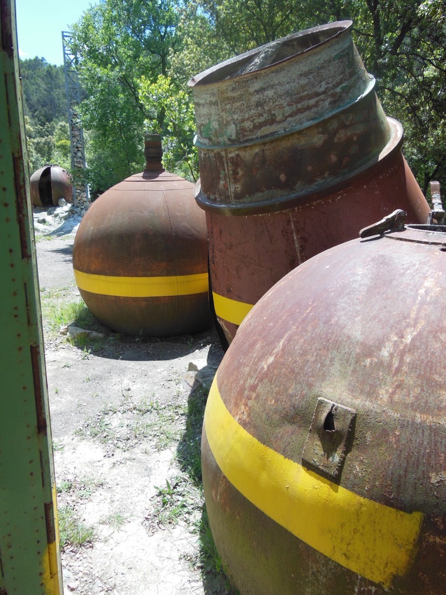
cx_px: 223
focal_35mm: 25
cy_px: 298
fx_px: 429
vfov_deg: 69.4
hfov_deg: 54.9
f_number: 3.5
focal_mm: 4.5
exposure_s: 1/500
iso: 125
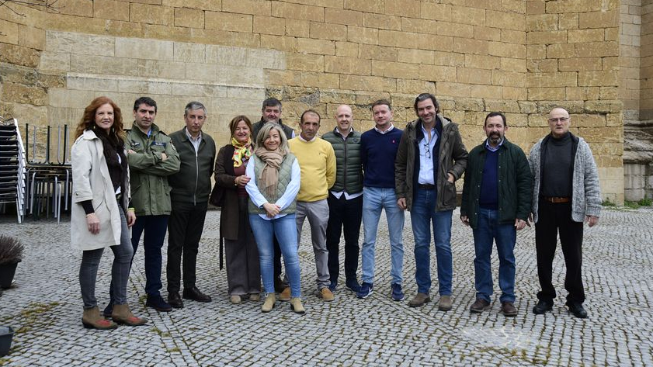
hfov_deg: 55.3
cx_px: 326
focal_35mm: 36
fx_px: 623
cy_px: 152
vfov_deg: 32.8
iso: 400
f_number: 7.1
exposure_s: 1/200
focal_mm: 34
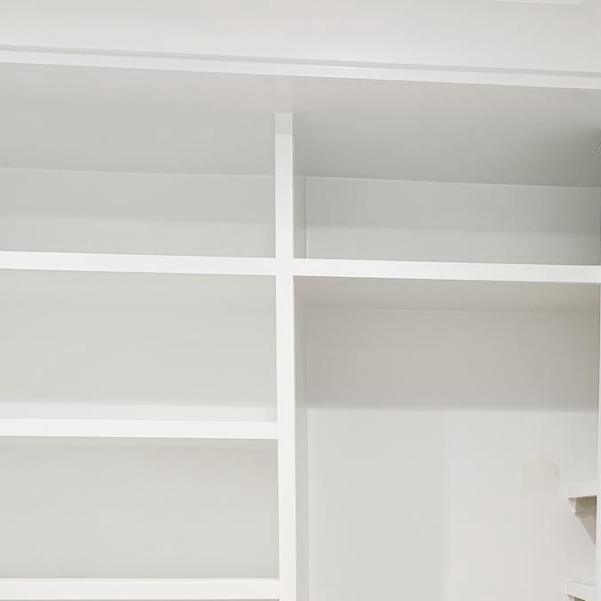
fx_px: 1021
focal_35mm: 52
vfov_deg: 30.1
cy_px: 623
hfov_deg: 32.2
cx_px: 454
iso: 64
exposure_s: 1/60
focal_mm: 4.25
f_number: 1.8
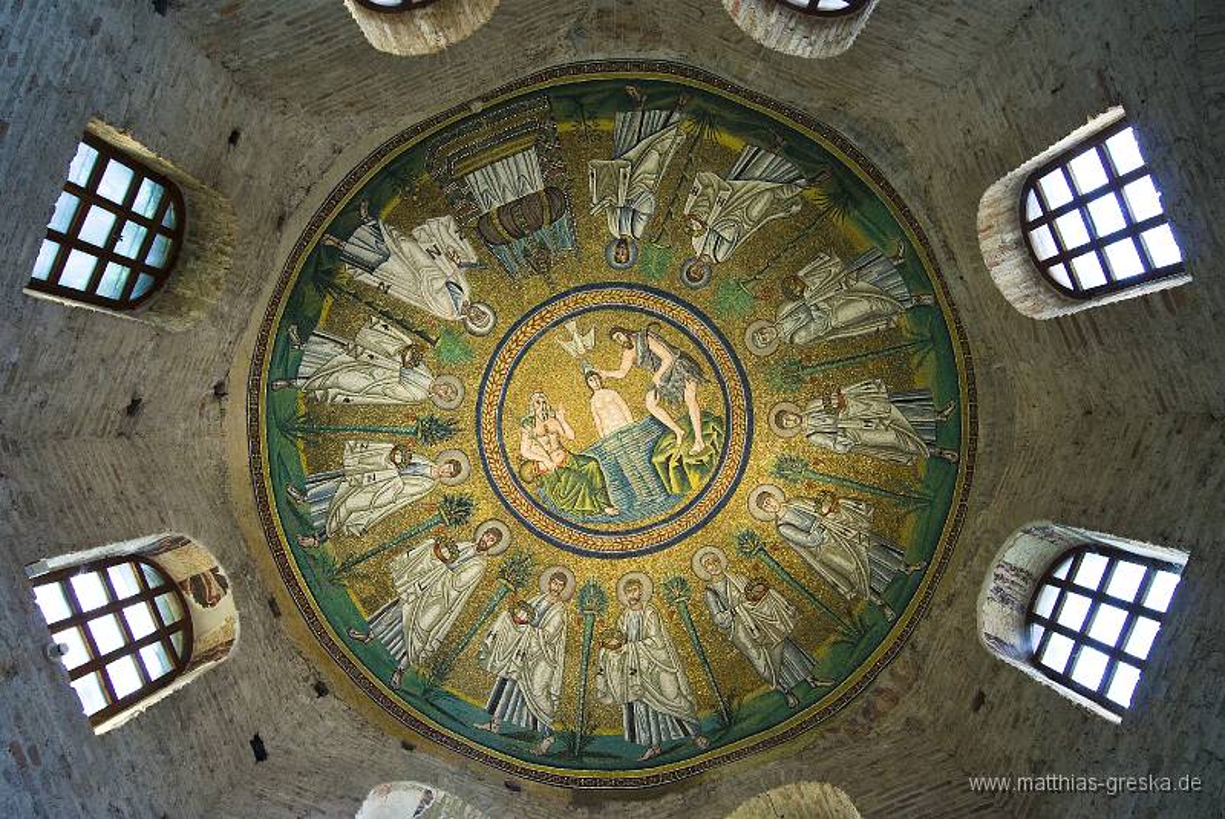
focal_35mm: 22
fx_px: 766
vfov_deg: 56.3
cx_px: 612
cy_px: 410
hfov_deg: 77.3
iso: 200
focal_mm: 15
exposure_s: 1/3
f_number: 10
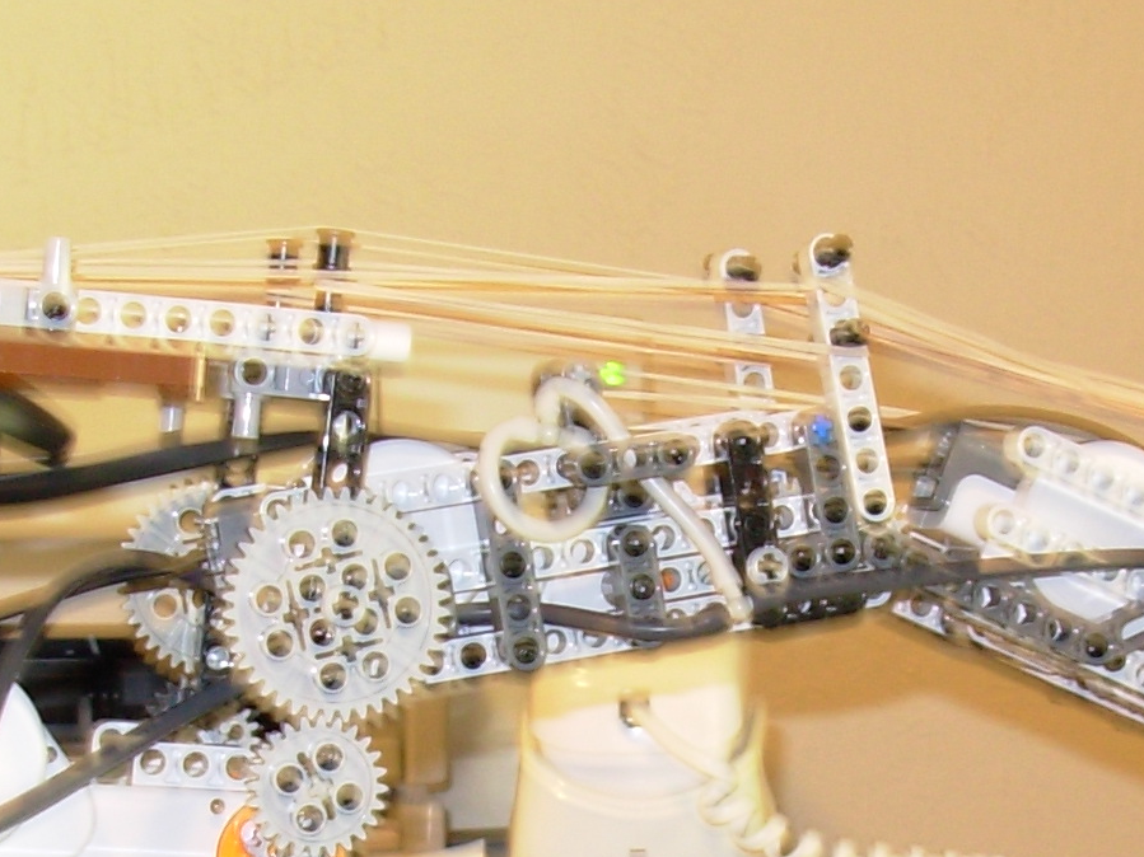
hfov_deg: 16.5
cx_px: 643
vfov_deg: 12.3
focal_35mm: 119
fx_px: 3932
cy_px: 874
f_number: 2.9
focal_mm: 6.3
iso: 50
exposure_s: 1/2.1
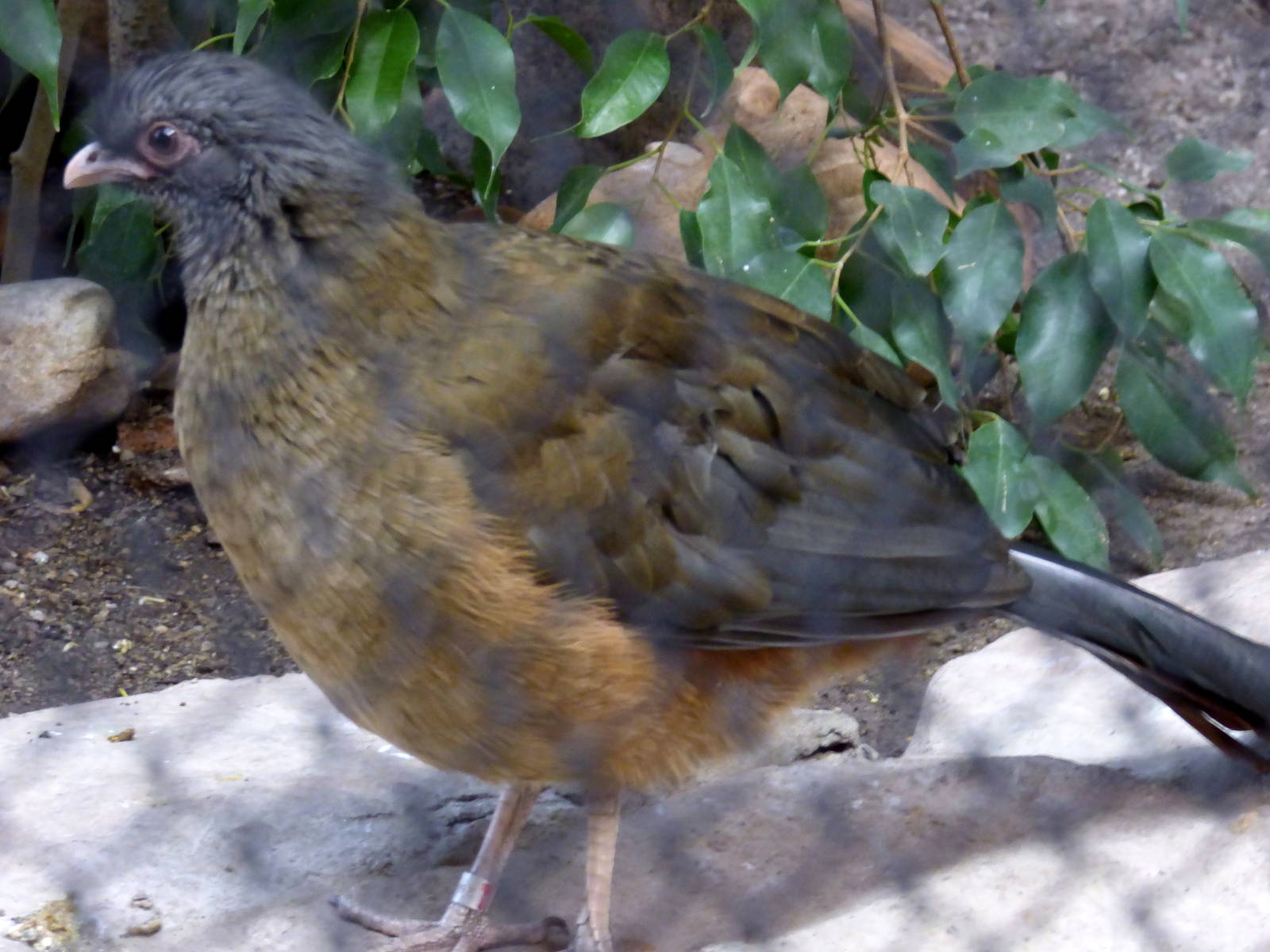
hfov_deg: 5.8
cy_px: 476
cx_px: 635
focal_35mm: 340
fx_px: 12474
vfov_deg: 4.4
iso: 640
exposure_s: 1/4
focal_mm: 55.44
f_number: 5.6
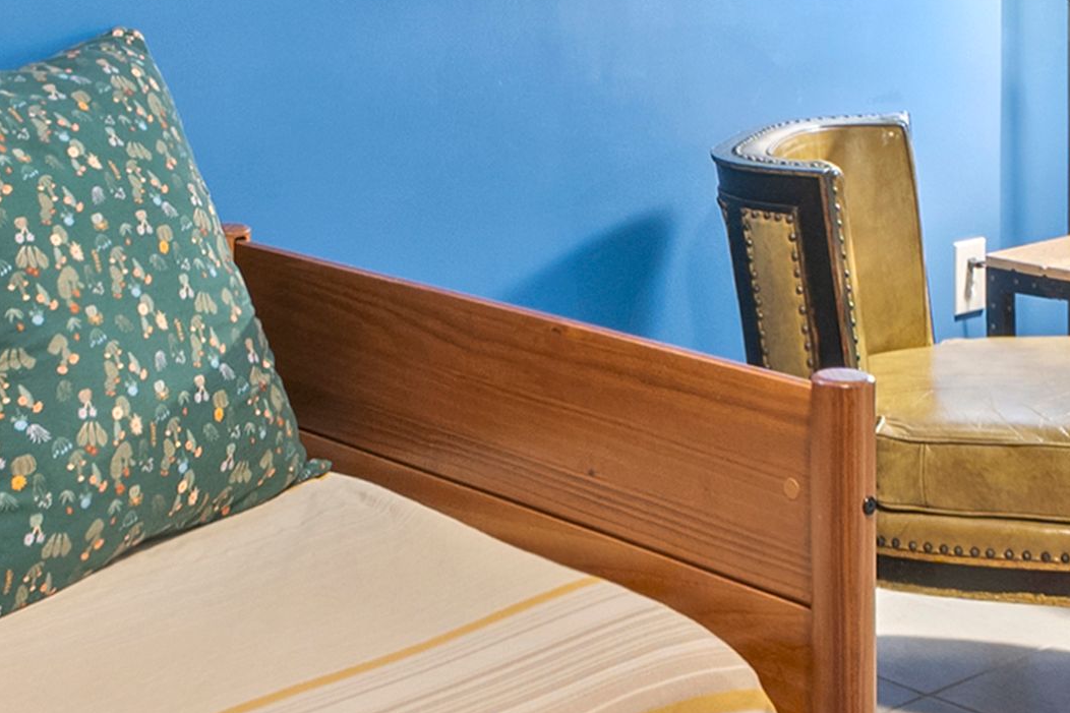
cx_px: 551
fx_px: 2050
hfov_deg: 29.2
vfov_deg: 18.8
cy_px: -113
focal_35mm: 69
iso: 400
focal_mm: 12
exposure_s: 3
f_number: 9
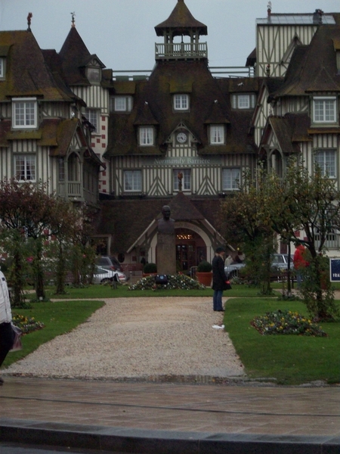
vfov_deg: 17.7
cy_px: 227
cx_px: 170
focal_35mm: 111
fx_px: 1454
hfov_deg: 13.3
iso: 200
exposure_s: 1/90.2
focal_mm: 18.6
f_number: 5.2
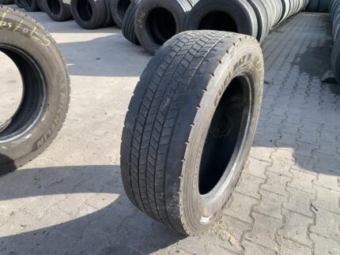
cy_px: 128
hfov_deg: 67.3
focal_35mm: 26
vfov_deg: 53.1
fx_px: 256
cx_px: 170
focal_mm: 4.25
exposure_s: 1/518
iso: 25
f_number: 1.8
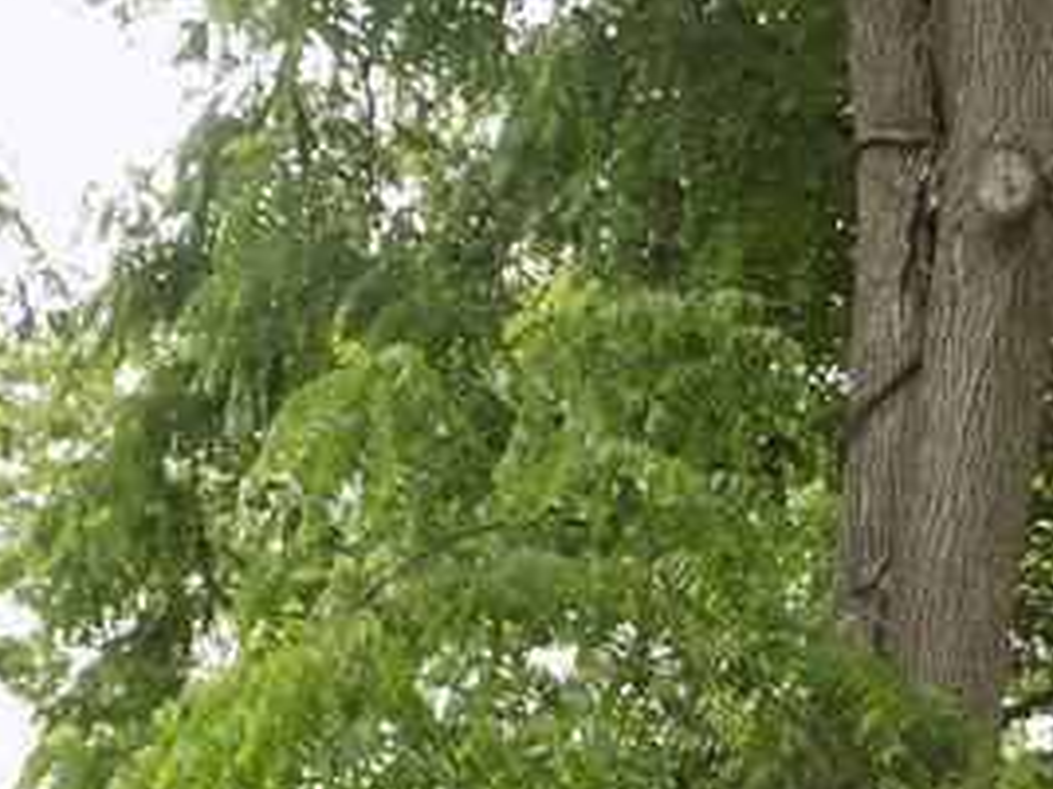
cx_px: 680
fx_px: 2677
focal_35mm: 88
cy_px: 1374
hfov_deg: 22.2
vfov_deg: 14.9
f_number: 3.1
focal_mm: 4
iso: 80
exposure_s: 1/200
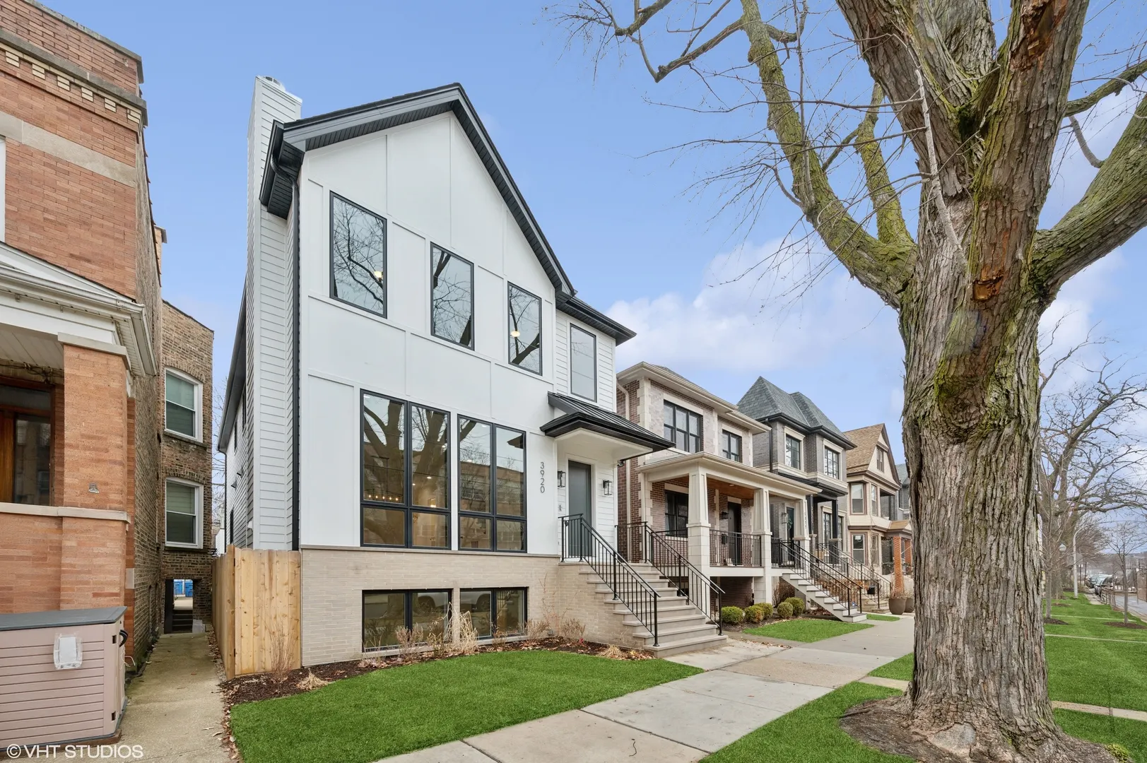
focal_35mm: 14
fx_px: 446
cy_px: 382
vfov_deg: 81.1
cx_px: 574
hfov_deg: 104.3
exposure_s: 1/20
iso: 200
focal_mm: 14
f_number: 9.5
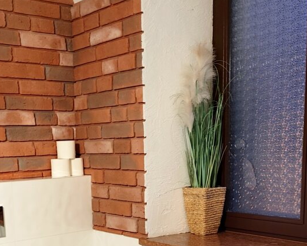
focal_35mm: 61
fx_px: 554
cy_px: 265
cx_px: 96
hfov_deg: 30.7
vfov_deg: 23.6
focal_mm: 6.19
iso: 1000
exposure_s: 1/33.3
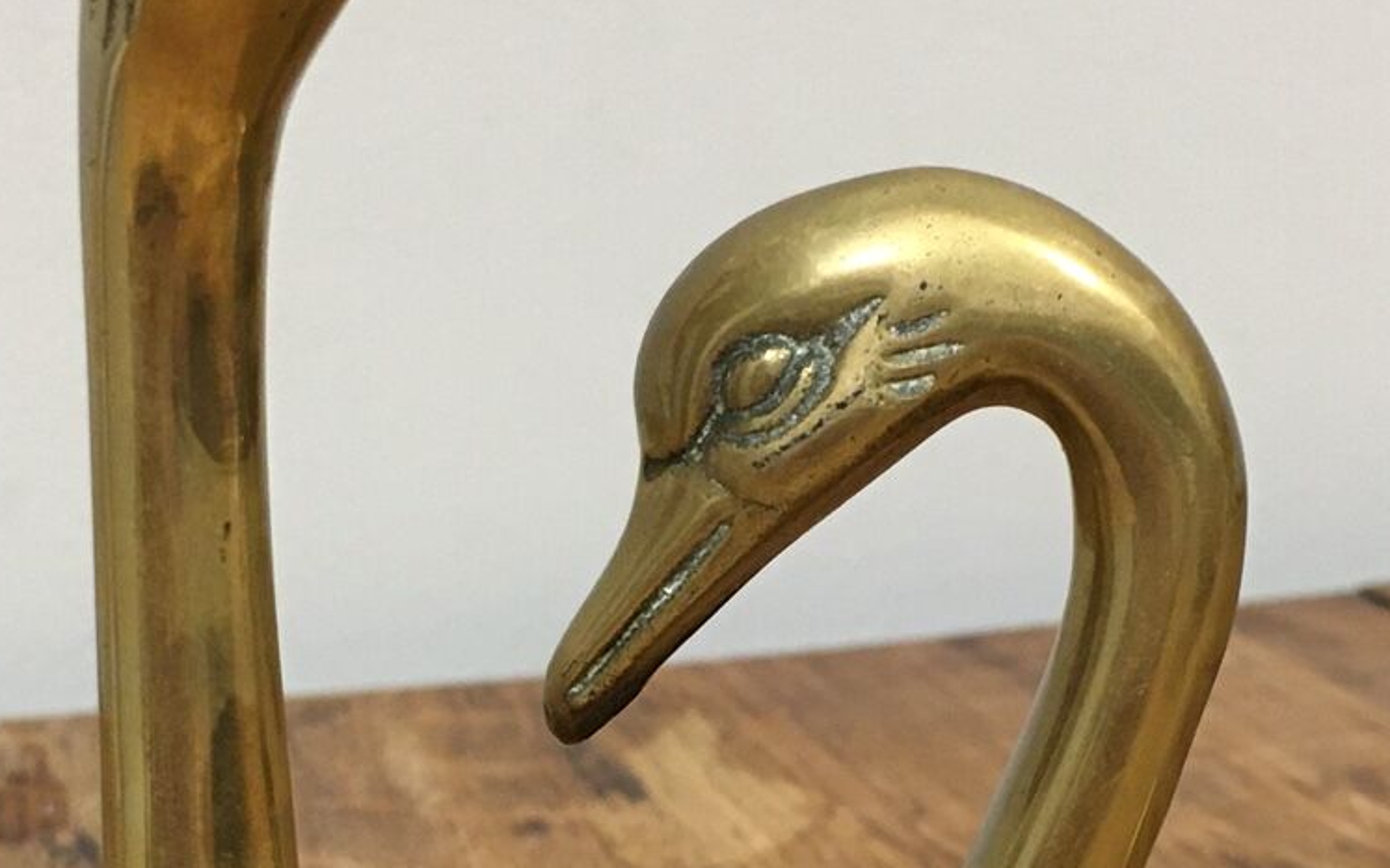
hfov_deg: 24.9
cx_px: 608
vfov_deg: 15.6
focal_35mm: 83
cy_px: 675
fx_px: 3144
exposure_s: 1/33
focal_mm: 4.15
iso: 160
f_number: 2.2
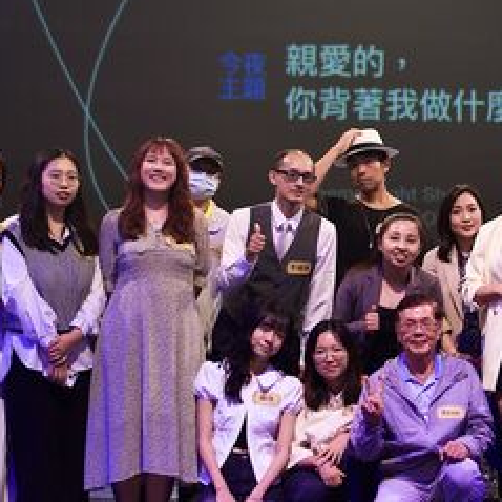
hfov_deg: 15.4
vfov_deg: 15.5
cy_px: 200
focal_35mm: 112
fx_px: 1839
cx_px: 443
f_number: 1.8
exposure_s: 1/125
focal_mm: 35
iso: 500
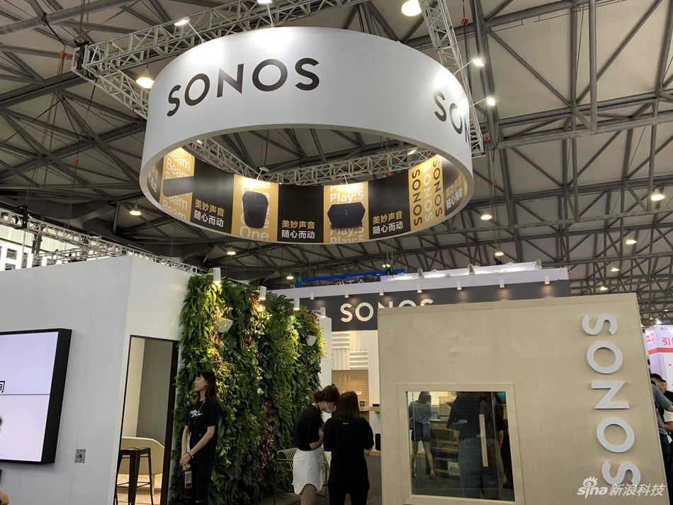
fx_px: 505
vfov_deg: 53.0
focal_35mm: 26
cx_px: 336
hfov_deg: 67.3
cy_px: 252
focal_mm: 4.25
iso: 50
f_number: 1.8
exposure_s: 1/50
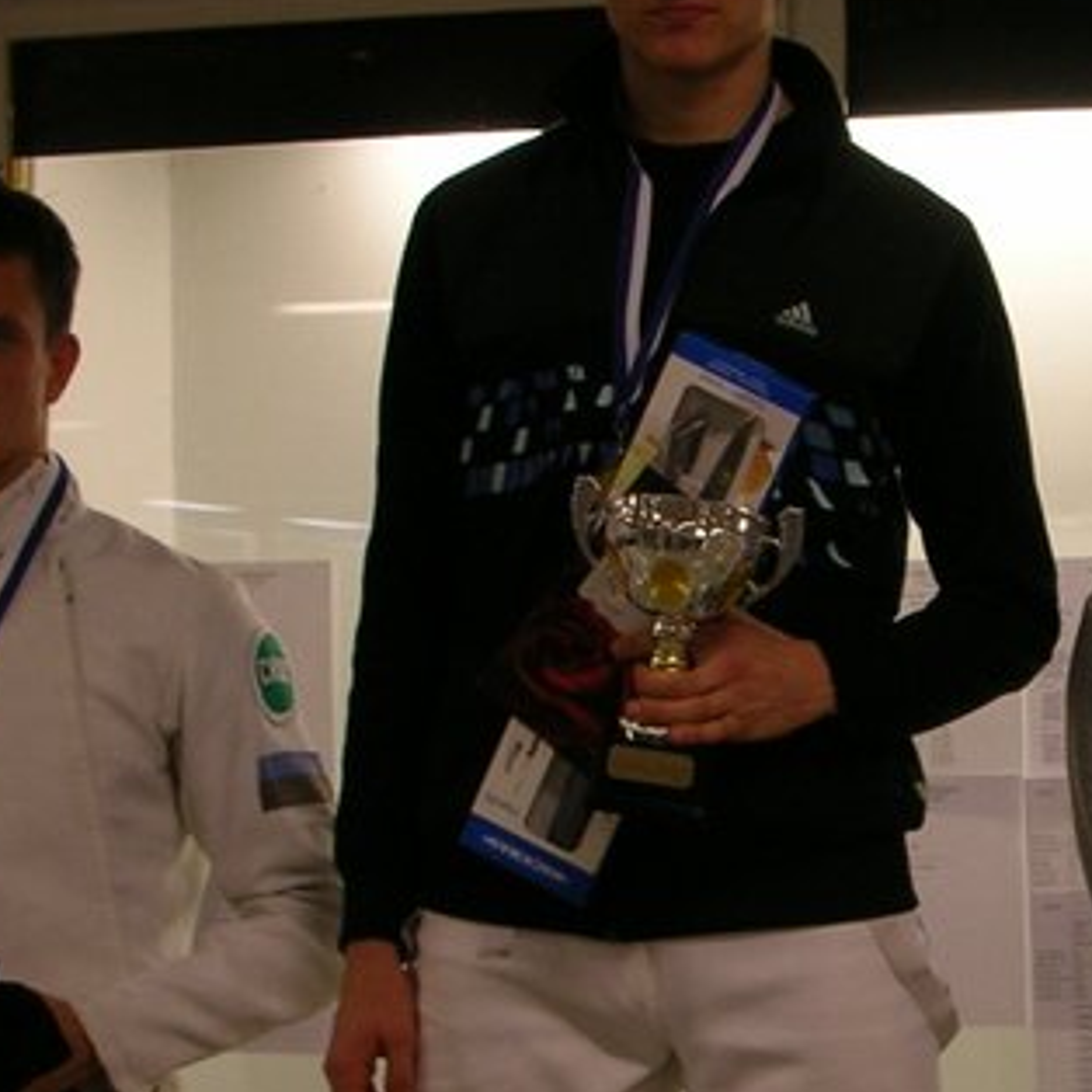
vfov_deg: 17.0
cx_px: 949
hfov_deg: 17.0
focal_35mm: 101
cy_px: 946
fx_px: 3605
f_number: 3
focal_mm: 5.8
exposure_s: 1/14.8
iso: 50
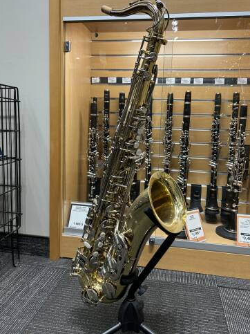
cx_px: 130
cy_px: 156
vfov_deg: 63.4
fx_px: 270
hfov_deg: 49.7
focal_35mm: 28
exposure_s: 1/60
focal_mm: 5.7
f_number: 1.5
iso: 64
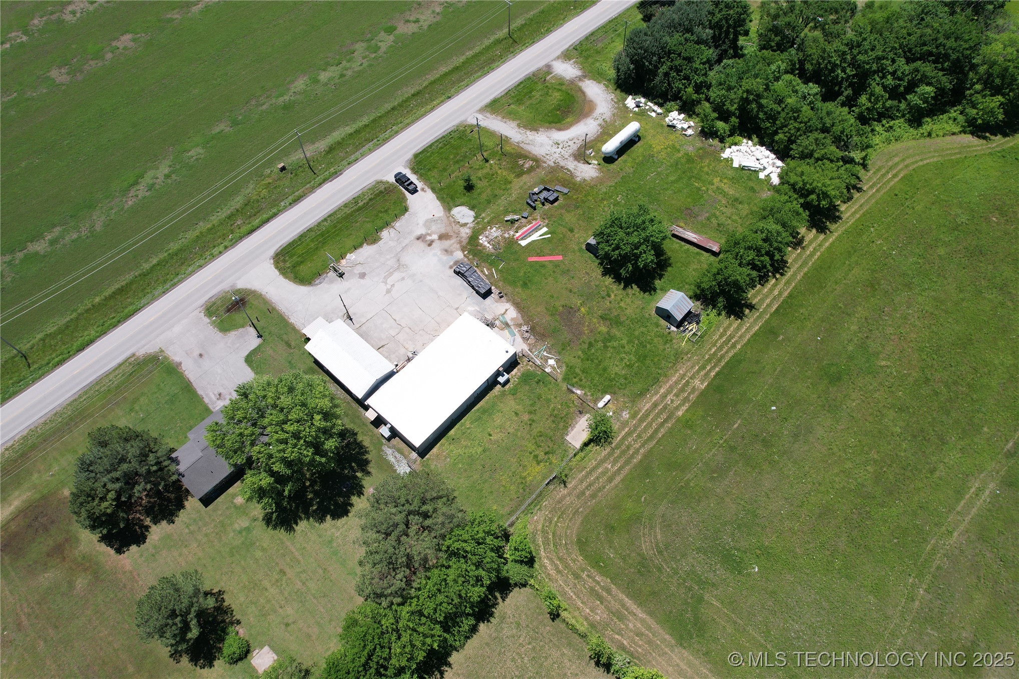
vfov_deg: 57.2
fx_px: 623
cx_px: 510
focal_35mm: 22
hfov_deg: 78.6
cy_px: 340
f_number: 2.8
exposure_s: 1/2500
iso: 160
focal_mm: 8.38
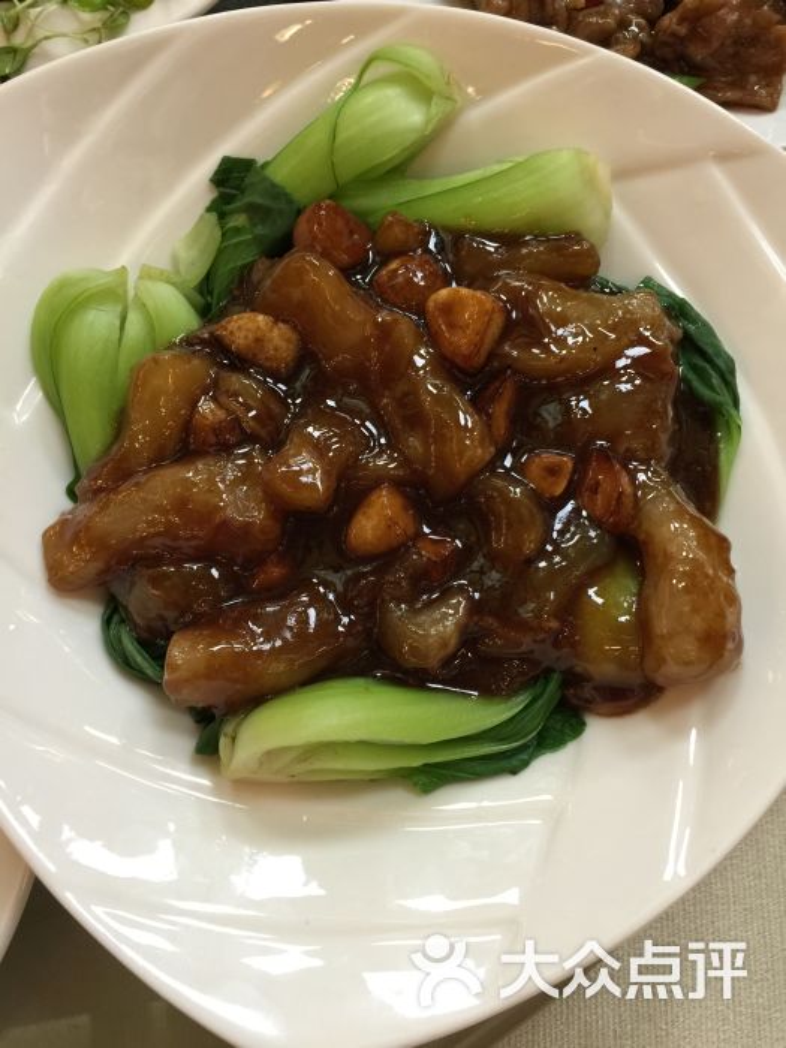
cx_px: 393
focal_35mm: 29
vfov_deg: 61.7
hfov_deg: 48.2
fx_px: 878
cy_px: 524
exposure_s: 1/15
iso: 100
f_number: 2.2
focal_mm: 4.15
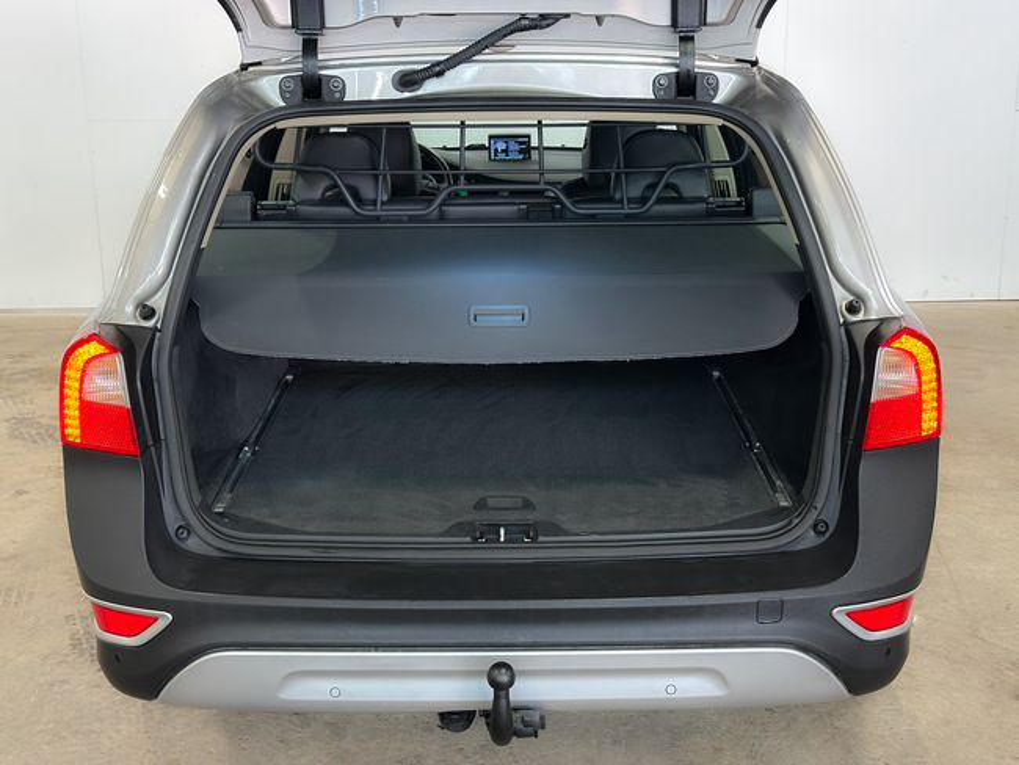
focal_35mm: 48
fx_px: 1414
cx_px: 510
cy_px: 382
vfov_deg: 30.3
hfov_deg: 39.6
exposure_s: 1/40
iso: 250
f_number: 1.8
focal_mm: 6.86
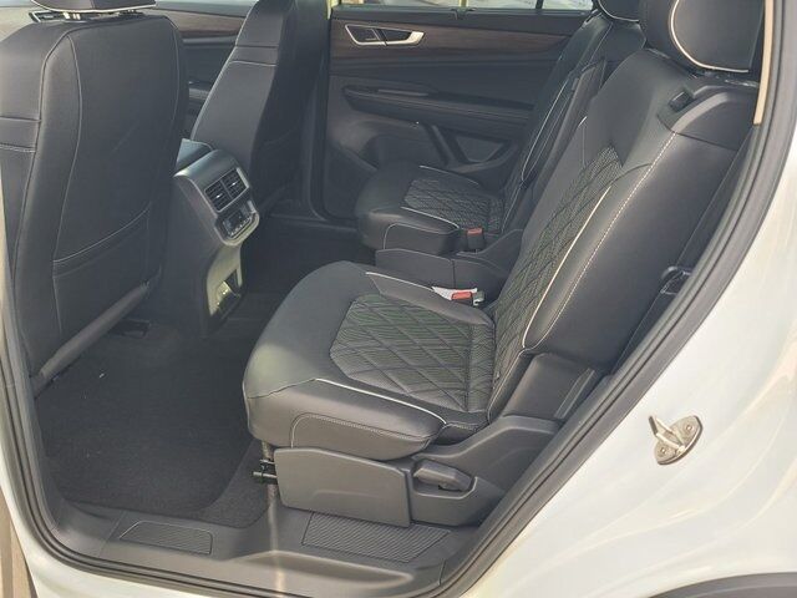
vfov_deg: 54.9
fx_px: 576
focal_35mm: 25
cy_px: 299
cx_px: 398
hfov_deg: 69.4
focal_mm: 7
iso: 40
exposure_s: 1/120
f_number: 1.8
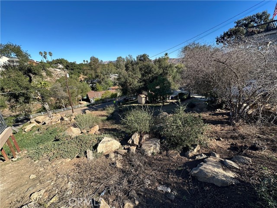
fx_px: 112
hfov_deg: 102.1
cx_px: 138
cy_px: 104
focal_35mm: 14
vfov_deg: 85.7
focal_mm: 2.22
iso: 40
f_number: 2.2
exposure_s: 1/518
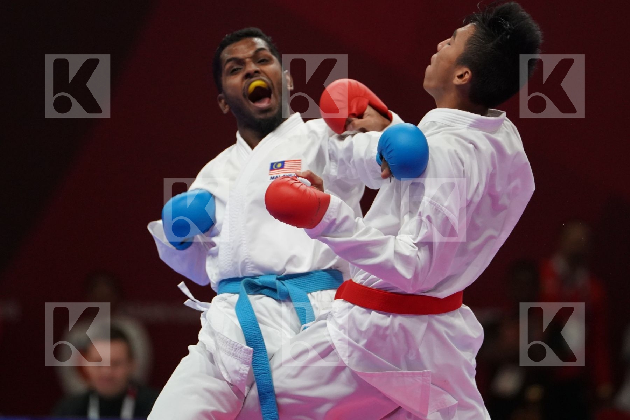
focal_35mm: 420
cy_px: 210
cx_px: 315
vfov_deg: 3.3
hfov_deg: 4.9
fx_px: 7349
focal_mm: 280
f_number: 4
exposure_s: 1/1000
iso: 3200
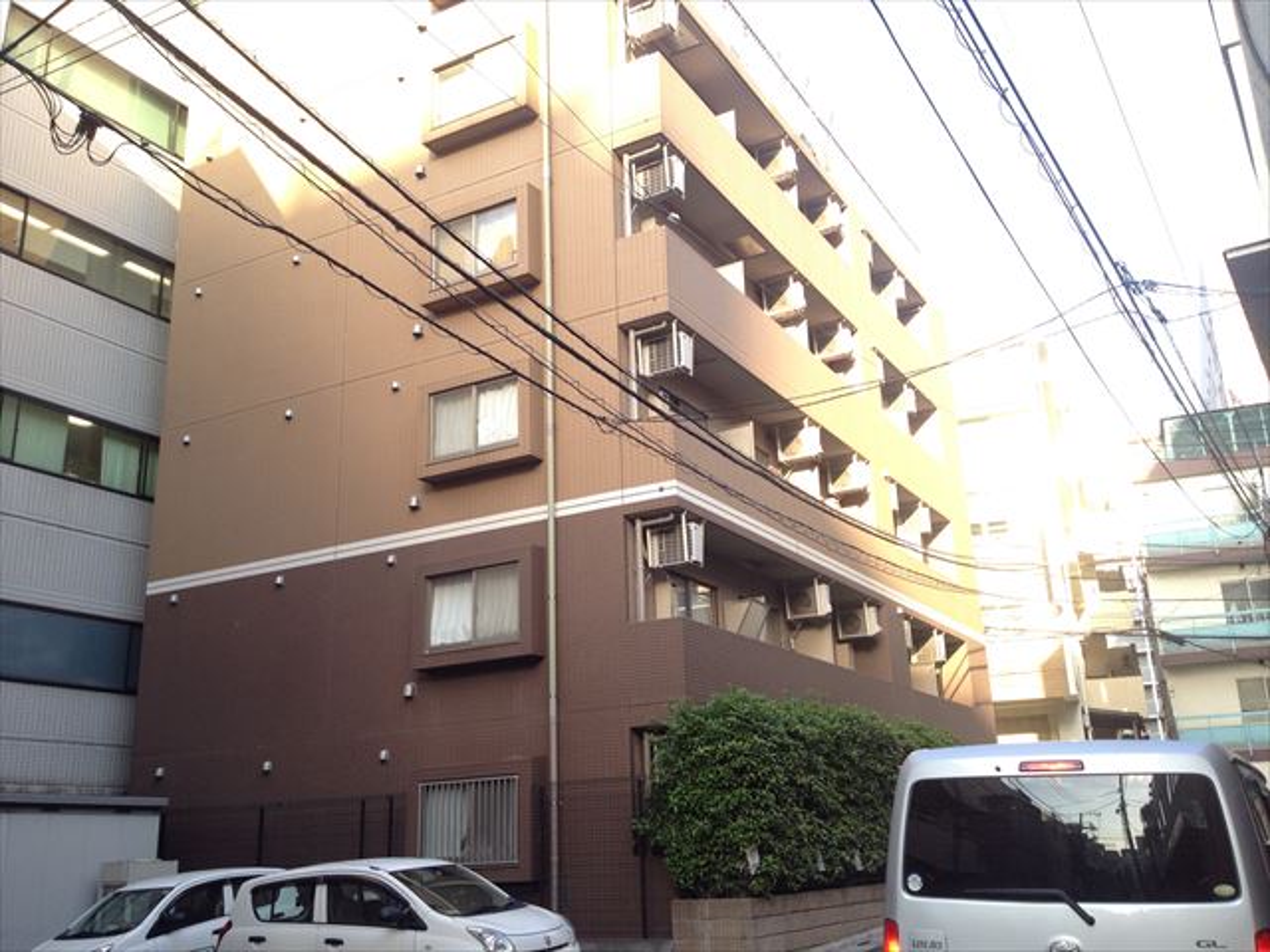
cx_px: 635
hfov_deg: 52.6
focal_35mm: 35
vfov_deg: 40.7
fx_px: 1284
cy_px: 476
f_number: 2.4
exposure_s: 1/127
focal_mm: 4.28
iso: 50
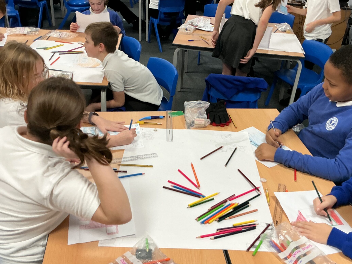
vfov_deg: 39.7
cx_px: 201
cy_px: 131
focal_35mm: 36
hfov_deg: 51.2
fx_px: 366
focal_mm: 3
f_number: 1.8
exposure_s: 1/60
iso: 80
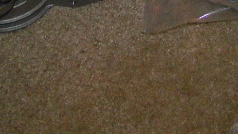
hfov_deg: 21.9
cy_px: -73
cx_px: 154
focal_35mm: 97
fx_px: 612
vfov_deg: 11.9
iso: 200
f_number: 2.8
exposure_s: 1/40
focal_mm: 5.8
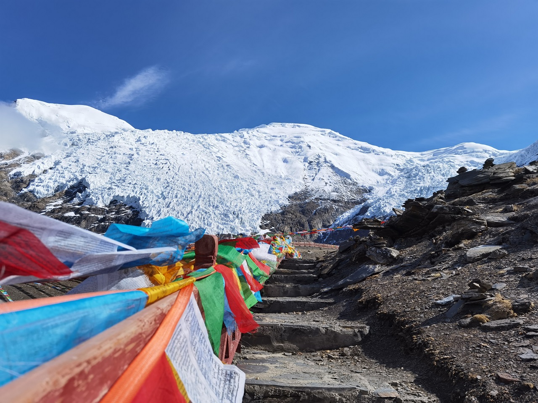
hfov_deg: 65.3
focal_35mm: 27
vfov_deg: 51.4
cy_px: 202
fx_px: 420
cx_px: 269
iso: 50
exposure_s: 1/6369
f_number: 1.9
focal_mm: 6.71
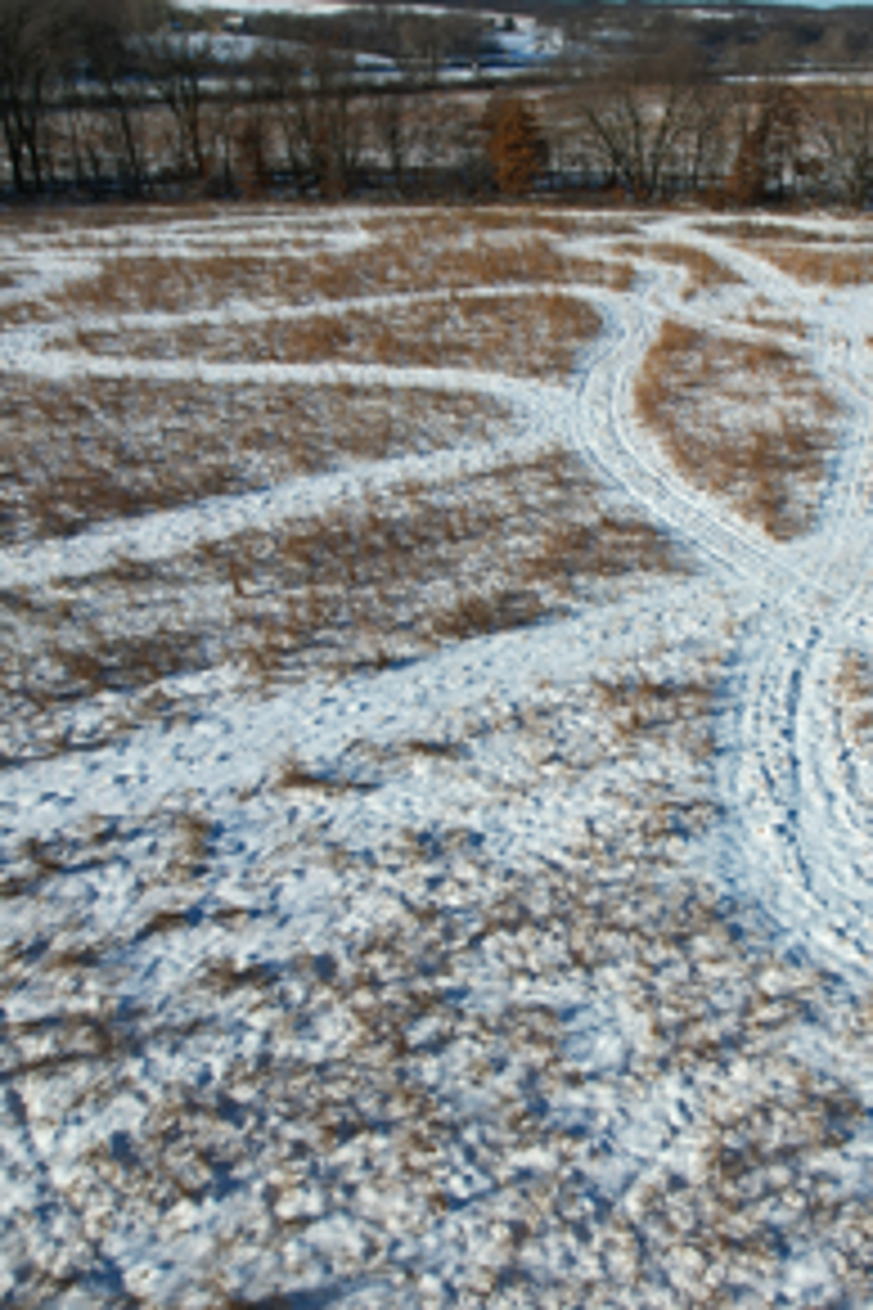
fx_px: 1237
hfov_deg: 36.8
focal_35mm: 34
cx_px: 760
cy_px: 644
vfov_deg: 55.8
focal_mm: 8.38
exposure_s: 1/4000
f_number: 2.8
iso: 100
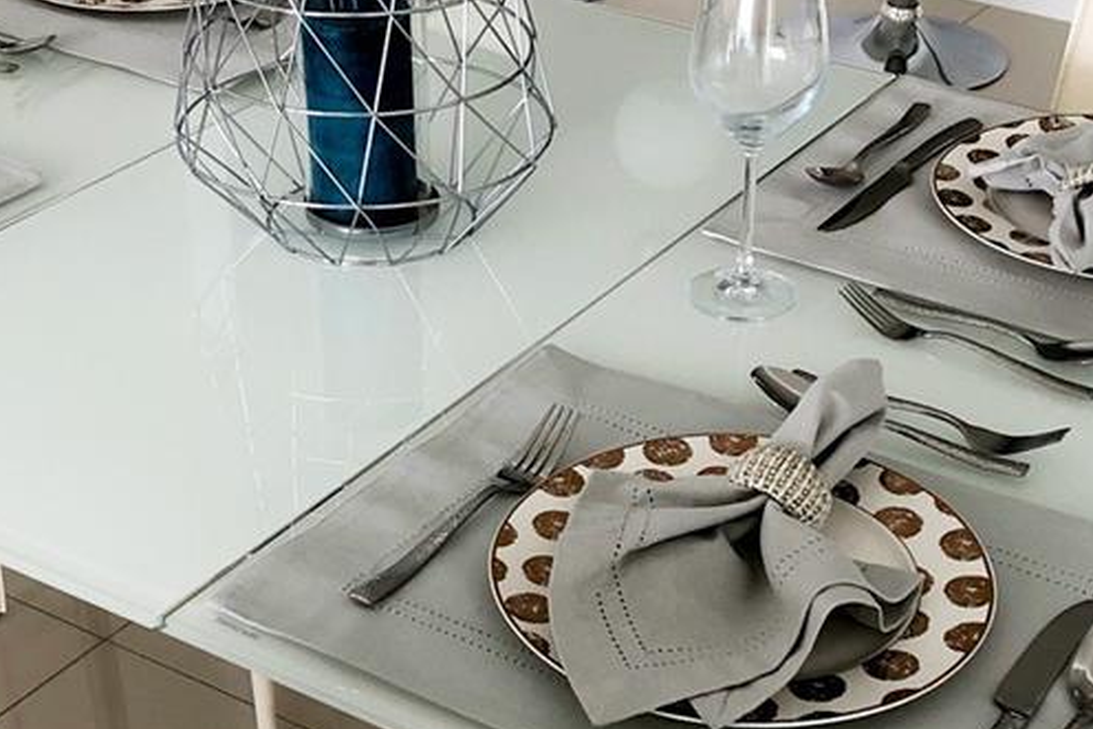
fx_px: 2217
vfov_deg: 18.6
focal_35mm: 73
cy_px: 493
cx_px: 558
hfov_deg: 27.7
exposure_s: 1/30
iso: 32
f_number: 1.8
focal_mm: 3.99
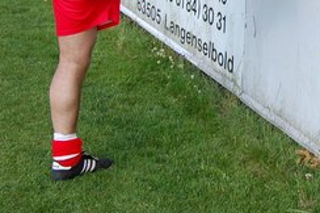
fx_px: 994
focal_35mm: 112
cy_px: -19
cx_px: 397
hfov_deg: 17.3
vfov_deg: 12.0
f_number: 8
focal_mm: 26
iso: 200
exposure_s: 1/250
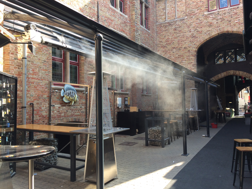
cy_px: 94
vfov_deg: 48.2
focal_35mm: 29
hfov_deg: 61.7
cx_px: 126
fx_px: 211
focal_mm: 4.15
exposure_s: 1/135
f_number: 2.2
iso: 32
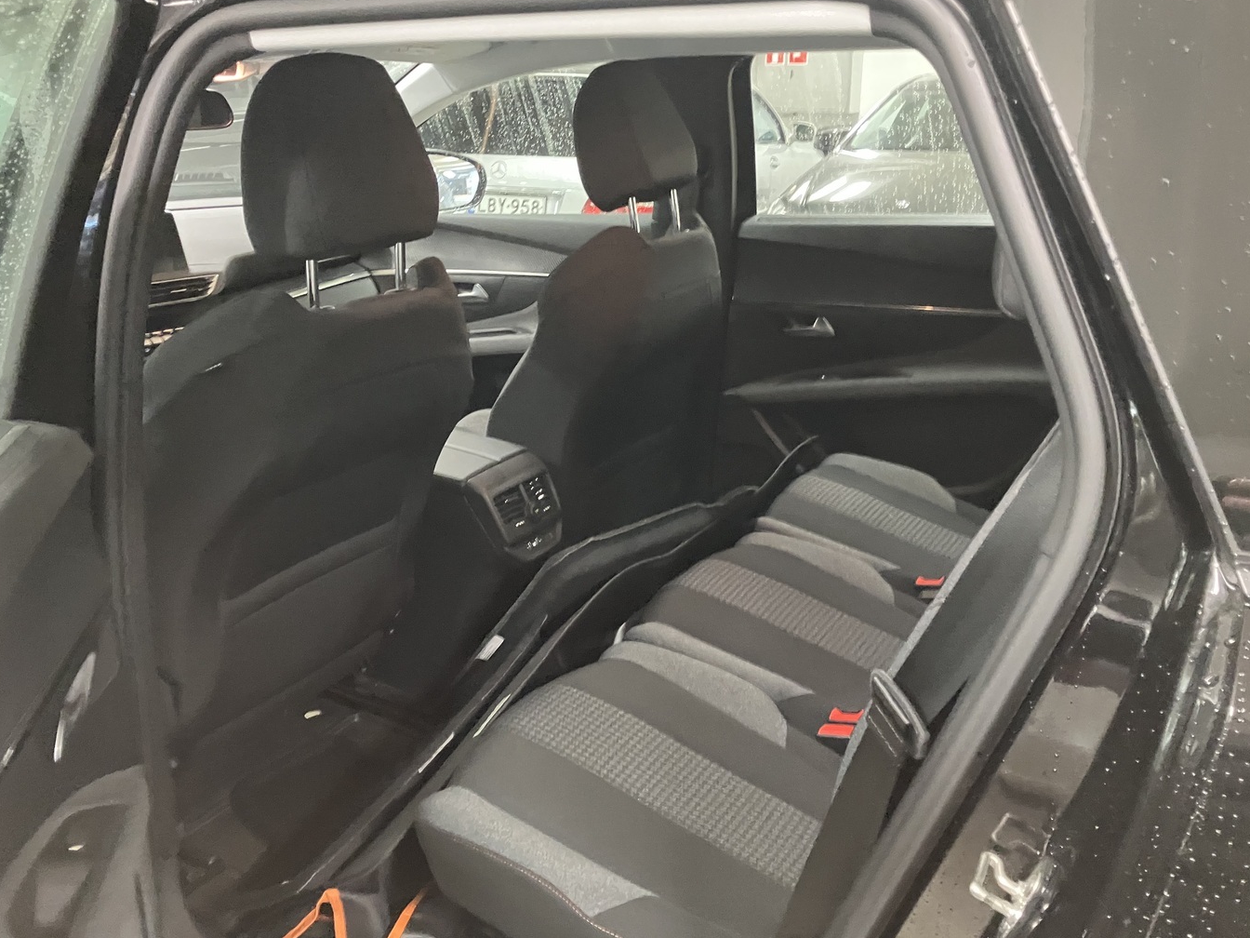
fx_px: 1083
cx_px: 652
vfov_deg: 46.8
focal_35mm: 30
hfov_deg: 59.9
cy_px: 444
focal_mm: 3.99
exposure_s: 1/20
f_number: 1.8
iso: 640
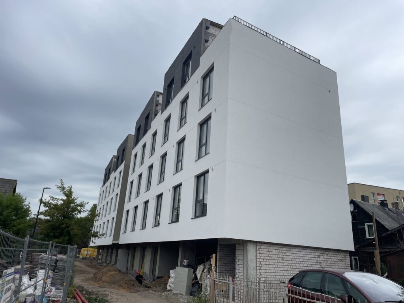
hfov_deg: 67.3
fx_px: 303
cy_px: 152
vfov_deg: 53.1
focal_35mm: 26
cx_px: 202
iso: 32
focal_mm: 4.2
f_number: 1.6
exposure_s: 1/3205
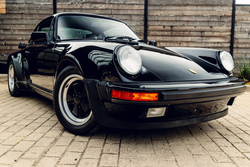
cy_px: 84
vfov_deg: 37.9
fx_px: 243
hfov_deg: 54.4
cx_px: 125
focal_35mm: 35
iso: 200
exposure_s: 1/50
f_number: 4
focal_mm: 35
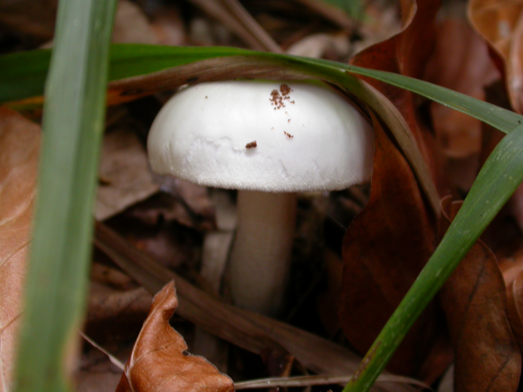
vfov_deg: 18.9
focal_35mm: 78
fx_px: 1178
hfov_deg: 25.0
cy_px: 196
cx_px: 262
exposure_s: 1/25.2
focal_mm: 16.2
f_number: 3.5
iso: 100
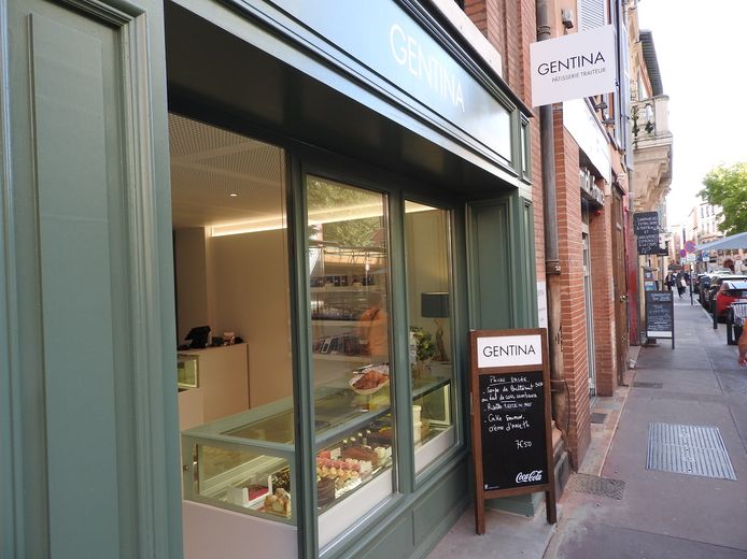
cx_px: 374
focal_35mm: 24
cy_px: 280
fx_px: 518
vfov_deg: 56.8
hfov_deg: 71.6
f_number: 3.3
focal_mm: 4.3
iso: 100
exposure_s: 1/100
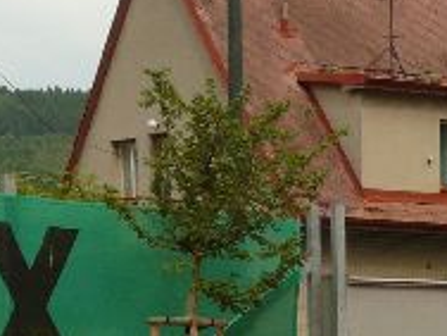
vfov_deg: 7.6
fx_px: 2466
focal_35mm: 191
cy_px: 584
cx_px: 934
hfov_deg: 9.6
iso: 100
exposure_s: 1/250
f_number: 5.6
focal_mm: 7.4
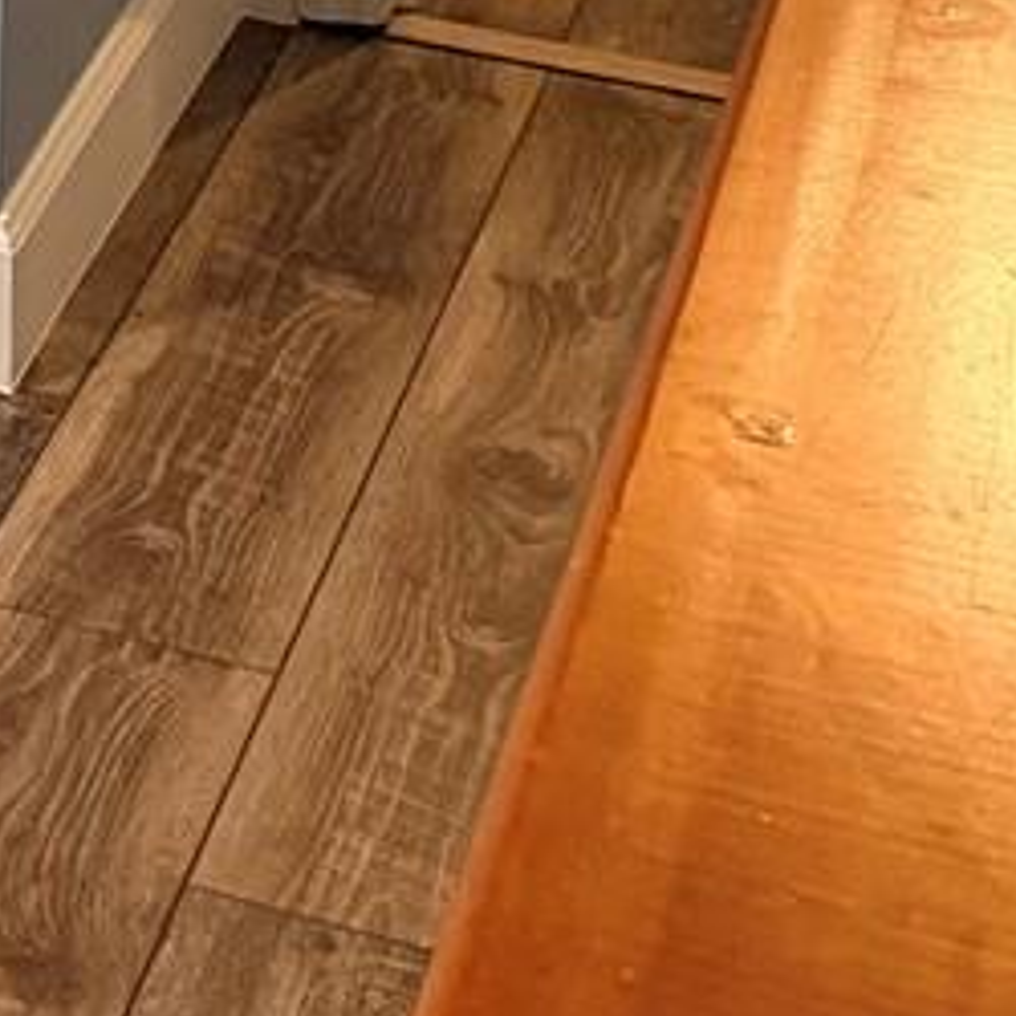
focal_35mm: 136
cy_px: -1211
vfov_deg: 11.2
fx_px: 4516
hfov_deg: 11.0
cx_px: -1349
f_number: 1.78
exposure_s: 1/60
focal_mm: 6.76
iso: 400
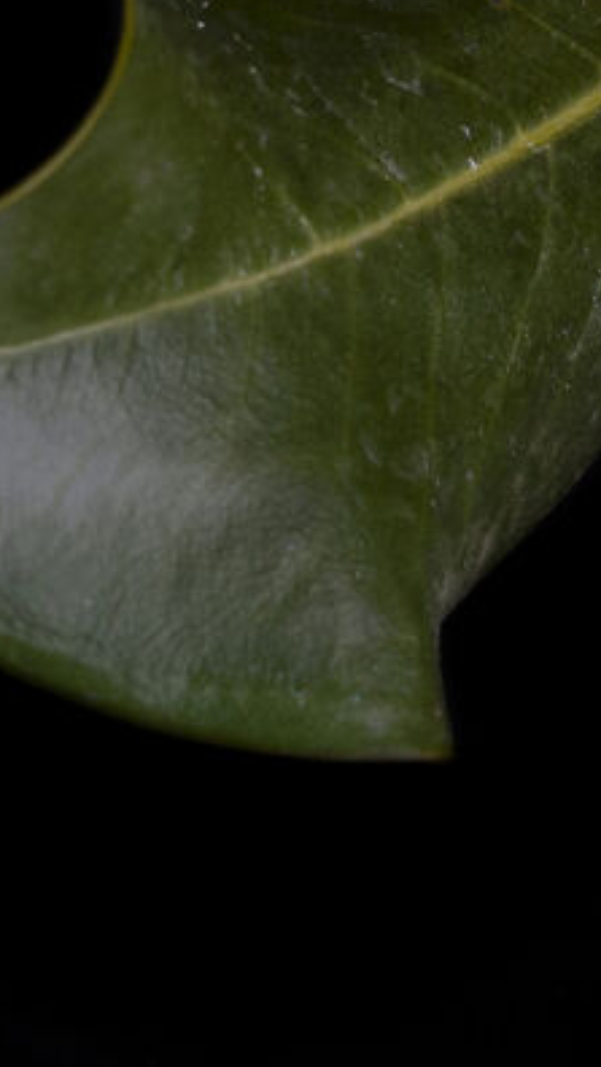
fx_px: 8096
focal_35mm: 286
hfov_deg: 4.2
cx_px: 787
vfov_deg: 7.5
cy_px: -140
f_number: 9
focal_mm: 45
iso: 100
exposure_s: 1/5
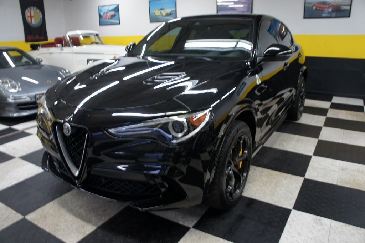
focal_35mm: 27
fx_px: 274
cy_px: 122
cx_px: 182
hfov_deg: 67.4
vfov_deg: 47.9
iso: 320
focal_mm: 18
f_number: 3.5
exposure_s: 1/30
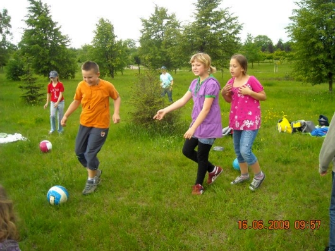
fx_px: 339
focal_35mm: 35
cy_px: 126
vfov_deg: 40.7
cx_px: 168
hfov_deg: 52.6
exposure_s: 1/250
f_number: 2.8
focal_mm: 5.7
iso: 183
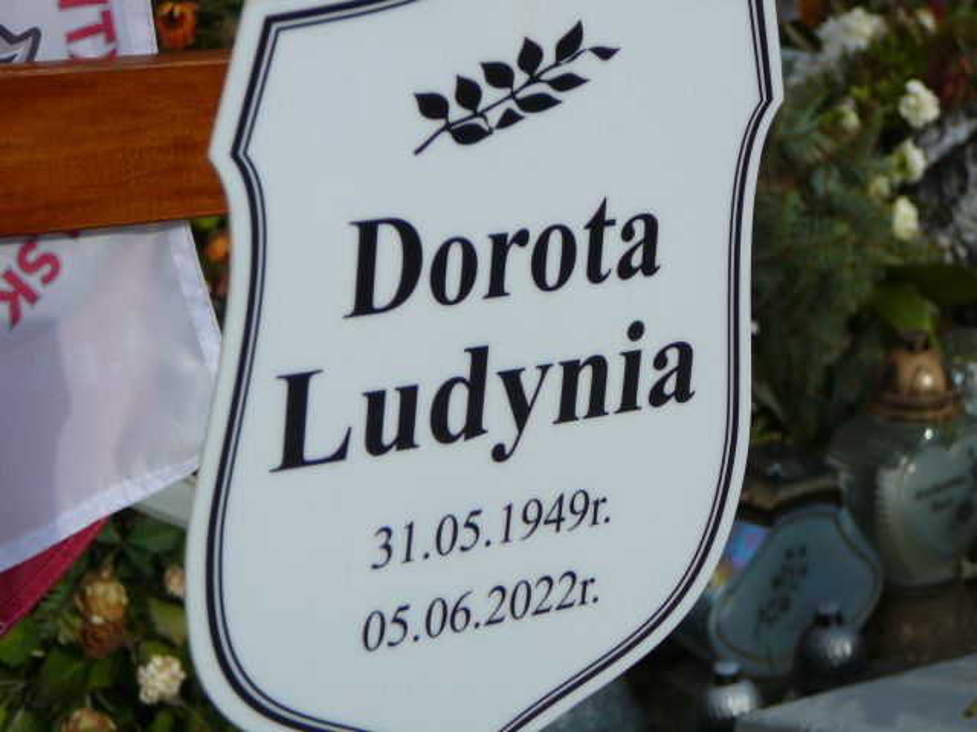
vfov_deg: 13.2
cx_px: 488
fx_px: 3161
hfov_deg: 17.6
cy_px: 366
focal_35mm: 112
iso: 80
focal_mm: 16.6
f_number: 3.9
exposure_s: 1/1000
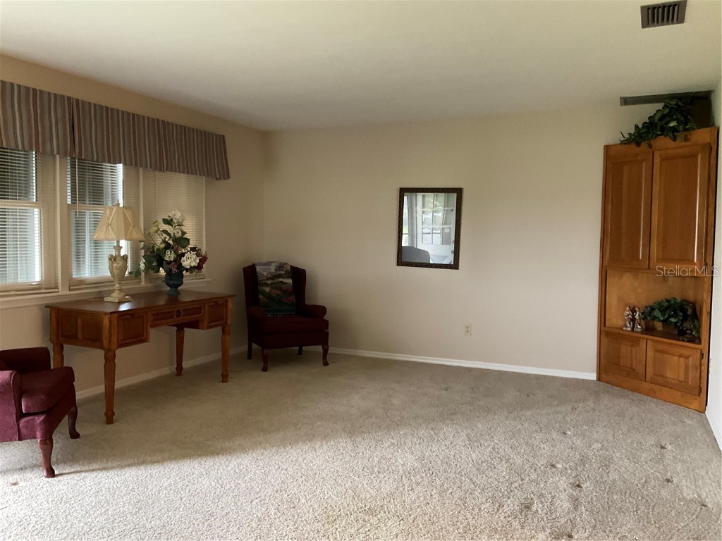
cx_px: 361
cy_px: 270
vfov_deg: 48.2
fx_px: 605
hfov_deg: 61.7
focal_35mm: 29
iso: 200
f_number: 1.8
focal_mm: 3
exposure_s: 1/40
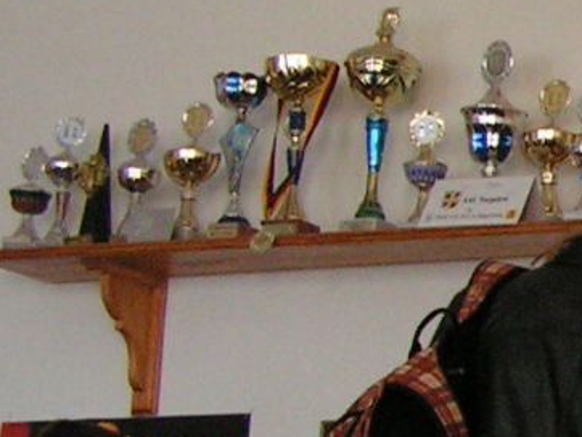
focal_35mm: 159
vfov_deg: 9.3
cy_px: 333
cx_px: 1257
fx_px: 2675
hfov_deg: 11.0
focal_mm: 6
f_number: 3.2
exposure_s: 1/20
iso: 200
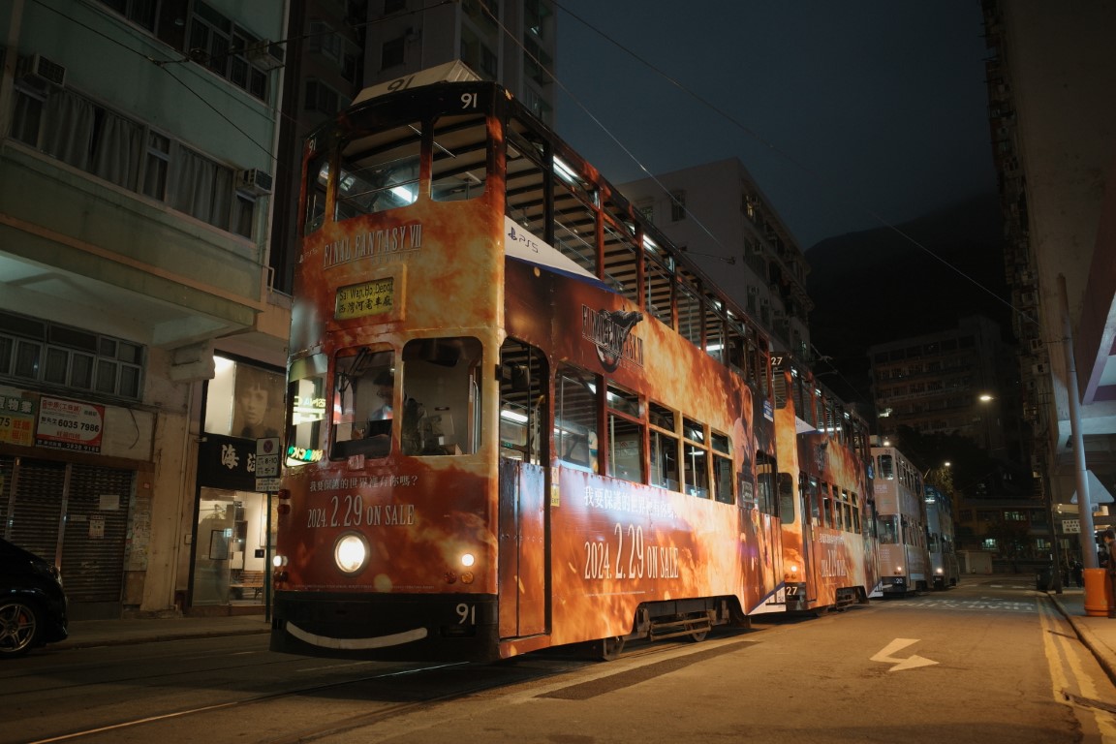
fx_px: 868
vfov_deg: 46.4
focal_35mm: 28
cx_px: 558
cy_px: 372
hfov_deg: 65.5
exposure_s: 1/40
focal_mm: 18.3
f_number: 2.8
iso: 800
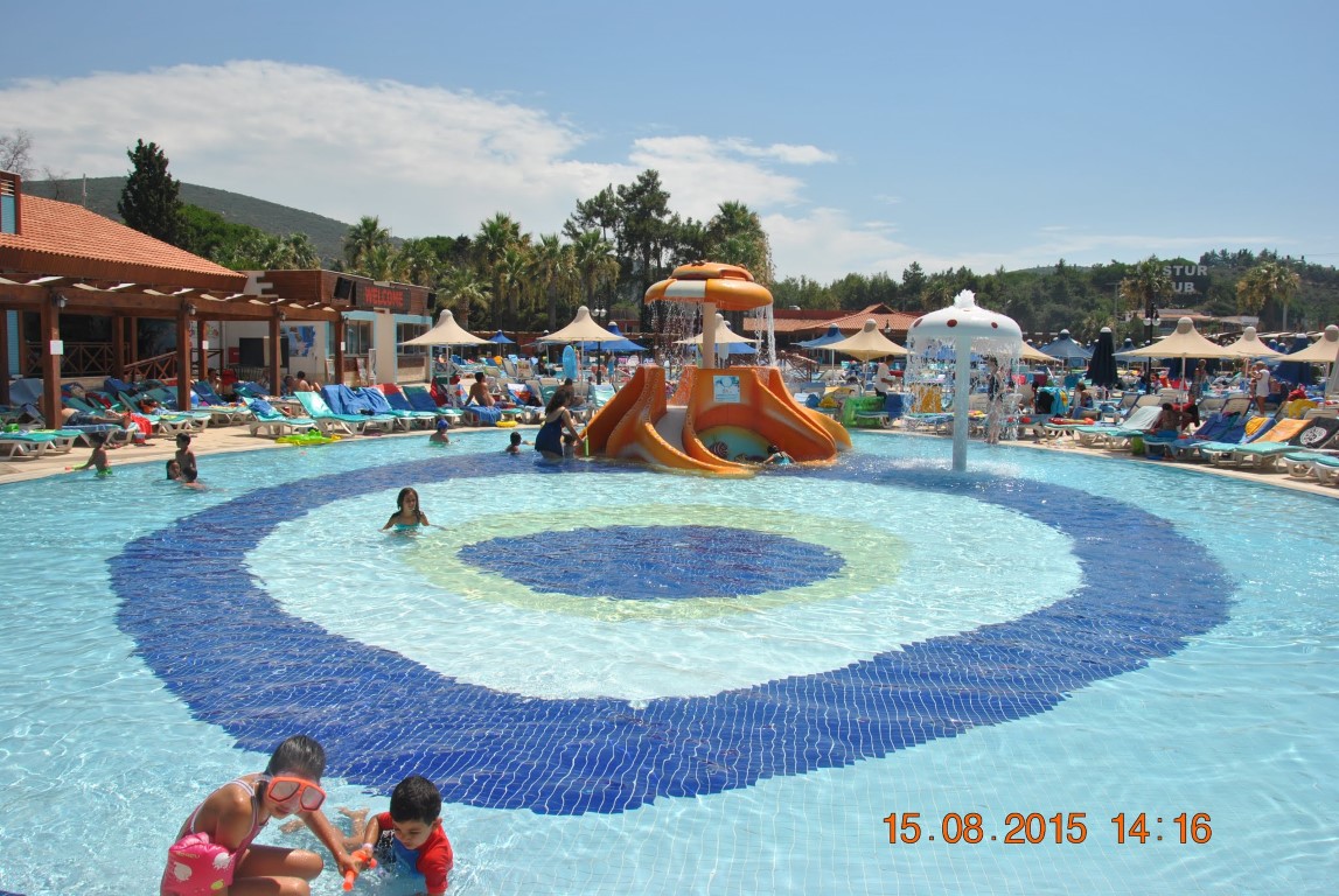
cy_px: 448
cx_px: 670
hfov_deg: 67.3
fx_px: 1006
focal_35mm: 27
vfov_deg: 48.1
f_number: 9
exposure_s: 1/320
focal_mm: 18
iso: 100
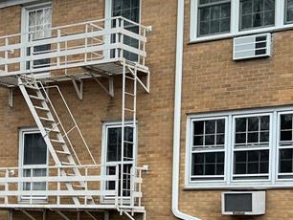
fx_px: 737
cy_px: 223
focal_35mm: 87
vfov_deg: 16.6
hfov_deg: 22.4
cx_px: 99
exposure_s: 1/1395
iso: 50
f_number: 1.5
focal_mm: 5.7
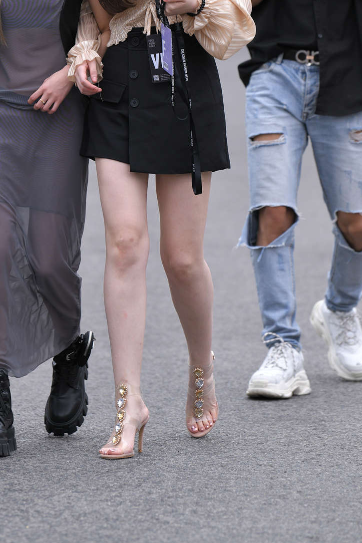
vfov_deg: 6.2
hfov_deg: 4.2
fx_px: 4994
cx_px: 156
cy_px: 112
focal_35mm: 331
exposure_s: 1/800
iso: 200
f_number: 4
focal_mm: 200
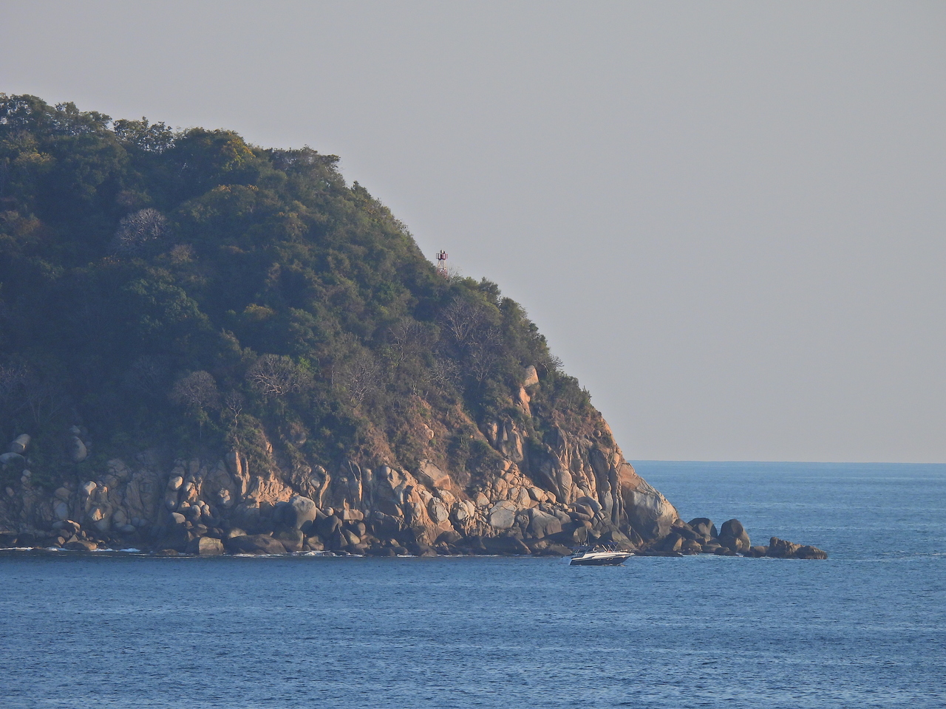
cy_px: 354
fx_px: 16397
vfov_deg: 2.5
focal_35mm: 600
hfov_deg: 3.3
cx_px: 473
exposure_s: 1/640
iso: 100
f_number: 5
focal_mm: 107
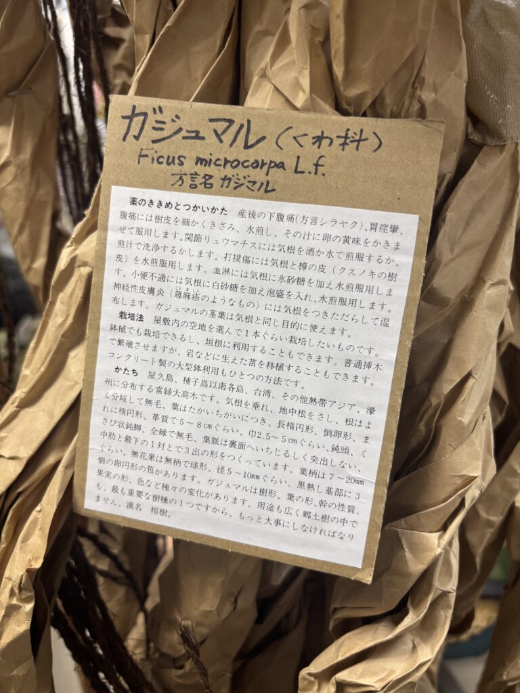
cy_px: 346
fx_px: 521
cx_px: 260
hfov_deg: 53.1
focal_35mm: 26
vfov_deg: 67.3
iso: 80
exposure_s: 1/50
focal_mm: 5.96
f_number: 1.6
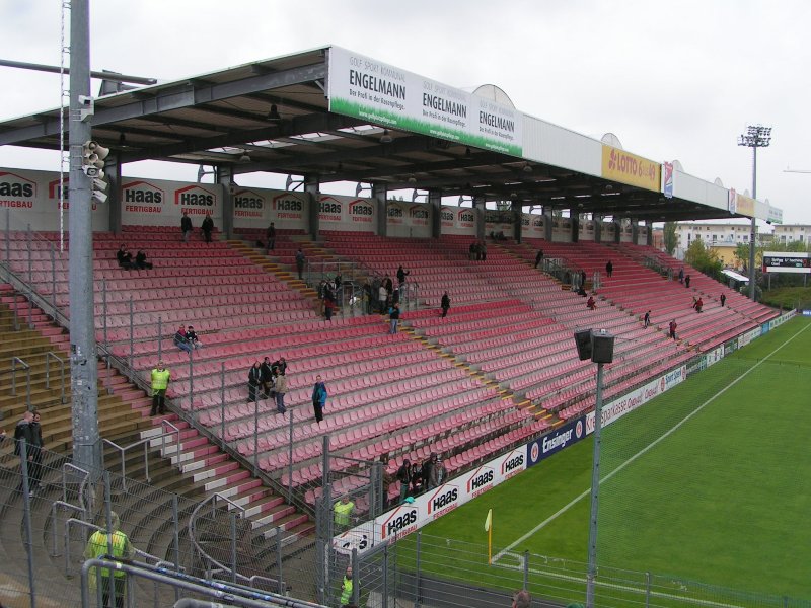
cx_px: 406
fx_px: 890
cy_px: 304
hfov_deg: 49.0
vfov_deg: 37.7
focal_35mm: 38
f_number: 5.6
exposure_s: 1/200
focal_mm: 5.8
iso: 50
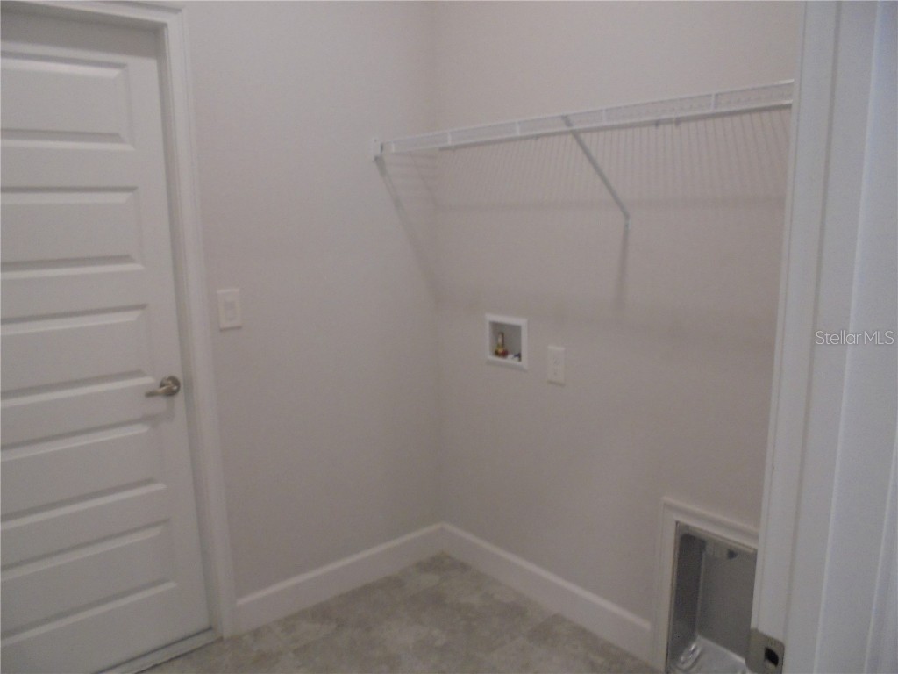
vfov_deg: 53.1
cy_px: 337
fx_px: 674
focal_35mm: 26
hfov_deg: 67.3
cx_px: 449
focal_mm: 4.6
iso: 250
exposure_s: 1/30
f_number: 3.5
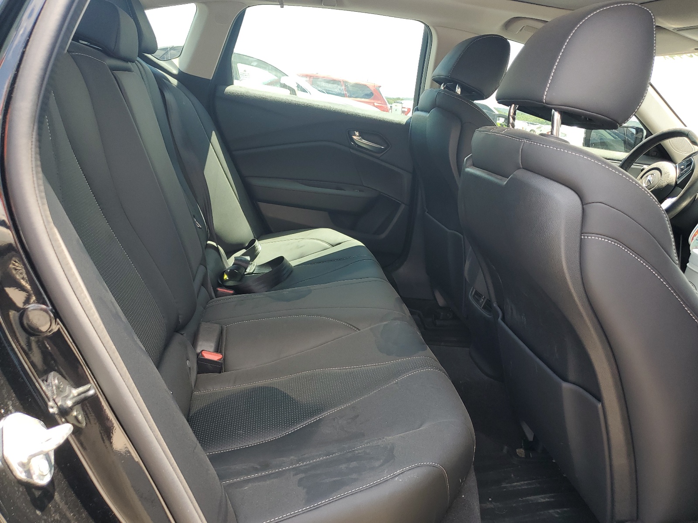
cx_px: 349
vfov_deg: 53.1
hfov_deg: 67.3
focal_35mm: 26
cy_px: 262
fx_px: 524
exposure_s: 1/204
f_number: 1.5
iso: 50
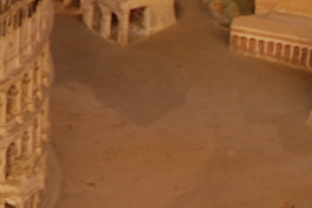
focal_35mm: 1614
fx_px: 13987
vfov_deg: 0.9
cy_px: 294
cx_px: 456
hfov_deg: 1.3
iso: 100
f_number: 5.6
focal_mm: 200
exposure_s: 1/6
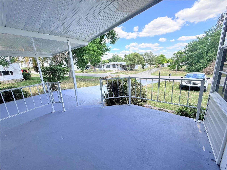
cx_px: 114
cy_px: 85
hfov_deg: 102.1
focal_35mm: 14
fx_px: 92
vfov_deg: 85.7
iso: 64
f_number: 2.2
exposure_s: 1/564
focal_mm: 2.22
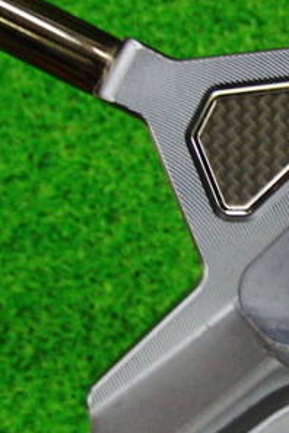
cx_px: 374
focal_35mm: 83
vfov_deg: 24.5
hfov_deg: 15.7
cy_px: 203
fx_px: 999
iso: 400
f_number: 3.6
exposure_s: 1/30
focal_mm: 6.42
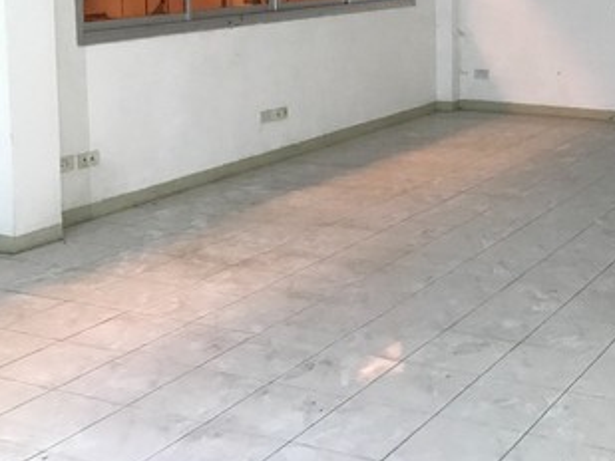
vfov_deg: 24.3
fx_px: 1031
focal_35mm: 58
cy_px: 22
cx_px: 589
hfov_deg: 31.2
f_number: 1.8
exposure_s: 1/13
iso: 100
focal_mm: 3.99
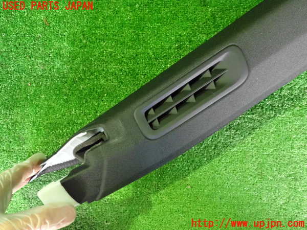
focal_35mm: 30
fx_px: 266
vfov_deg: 46.8
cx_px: 154
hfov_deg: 60.0
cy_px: 115
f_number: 2.3
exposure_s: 1/100
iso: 3200
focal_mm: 5.4
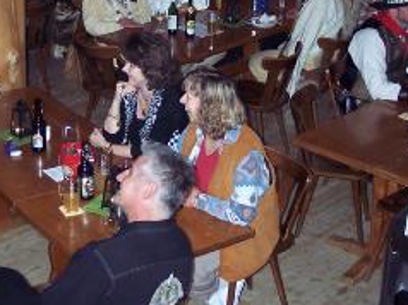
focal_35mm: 82
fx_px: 966
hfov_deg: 23.8
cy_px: 93
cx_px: 144
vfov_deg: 17.9
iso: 140
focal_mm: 8
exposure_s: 1/60
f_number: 2.8
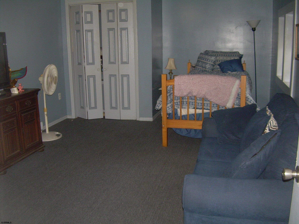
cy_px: 112
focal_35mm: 38
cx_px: 150
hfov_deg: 49.0
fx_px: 328
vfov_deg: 37.7
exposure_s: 1/60
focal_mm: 6.3
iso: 200
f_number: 2.8
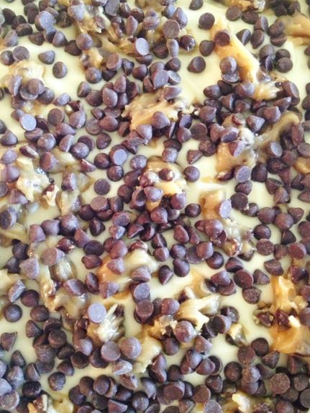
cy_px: 195
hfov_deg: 36.8
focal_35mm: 39
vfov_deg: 47.8
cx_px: 150
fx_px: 465
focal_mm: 4.28
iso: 400
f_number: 2.4
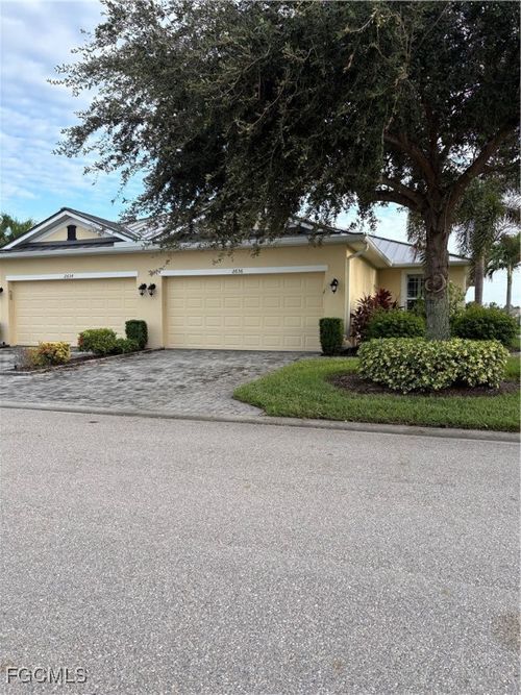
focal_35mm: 26
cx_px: 260
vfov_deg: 67.3
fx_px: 522
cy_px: 348
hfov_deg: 53.0
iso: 50
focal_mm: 5.96
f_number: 1.6
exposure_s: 1/731
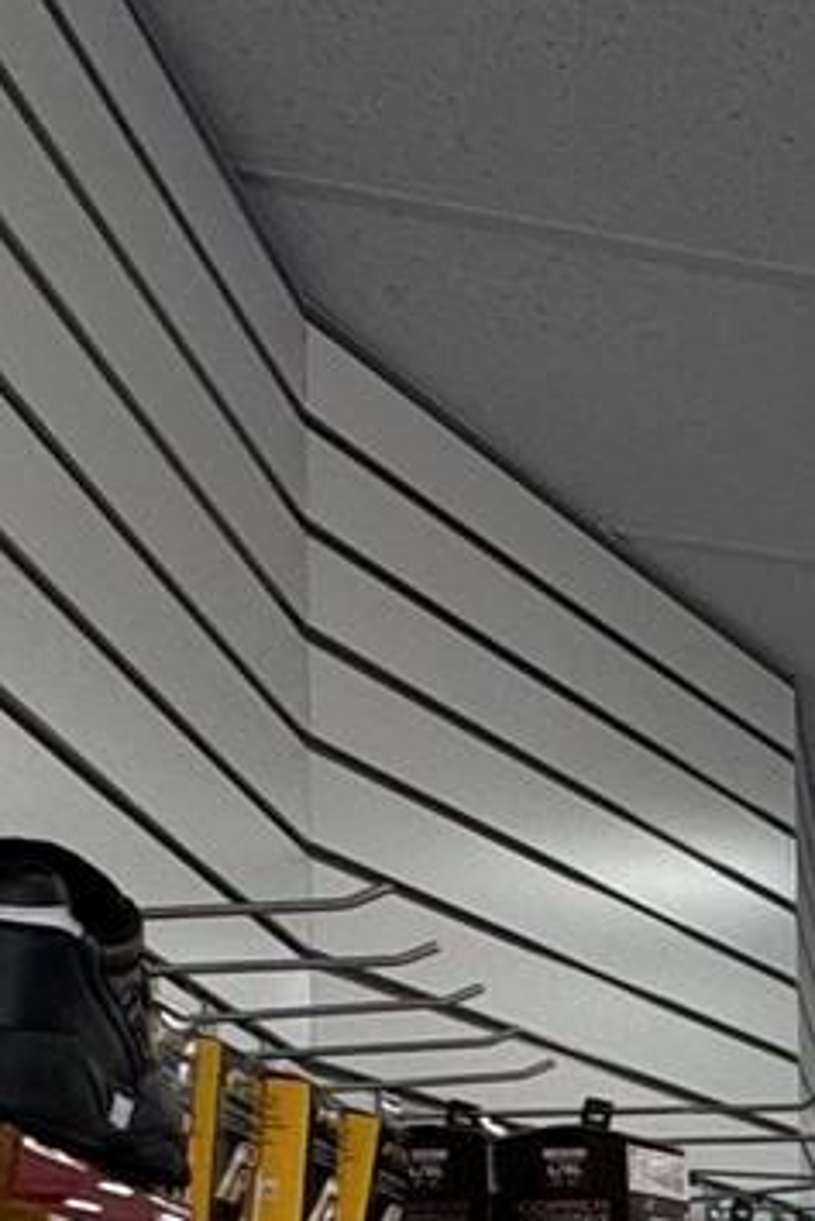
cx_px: 2197
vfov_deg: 22.3
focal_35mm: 84
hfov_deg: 11.8
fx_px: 2850
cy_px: 1472
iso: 40
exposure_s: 1/182
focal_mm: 2.22
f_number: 2.2
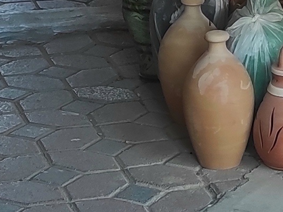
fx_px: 1765
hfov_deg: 9.1
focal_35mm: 216
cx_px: 250
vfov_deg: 6.5
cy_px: -305
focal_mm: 5.43
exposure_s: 1/103
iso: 100
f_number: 1.89
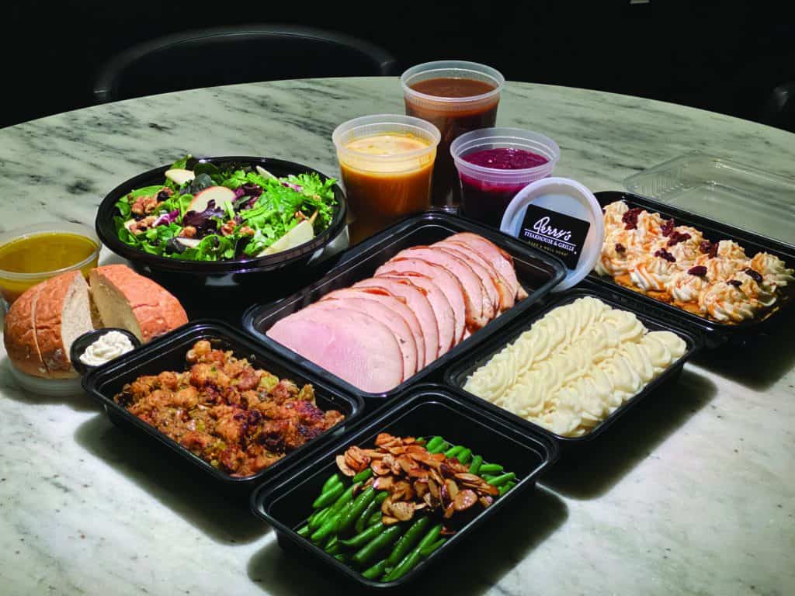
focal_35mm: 52
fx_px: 1194
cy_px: 298
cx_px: 398
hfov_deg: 36.8
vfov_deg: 28.0
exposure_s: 1/120
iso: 200
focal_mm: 6
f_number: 2
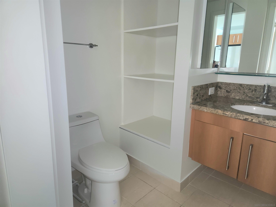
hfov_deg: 73.9
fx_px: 183
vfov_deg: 58.9
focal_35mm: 23
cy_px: 104
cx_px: 138
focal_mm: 5.4
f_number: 1.8
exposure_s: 1/10
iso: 200
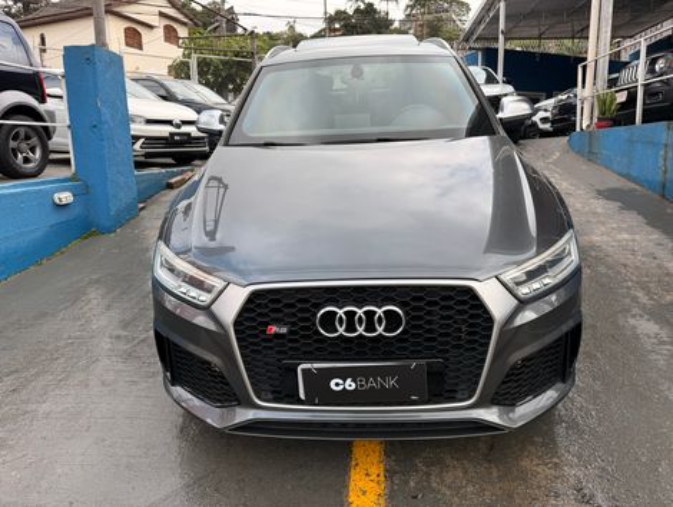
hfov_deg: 71.5
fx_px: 467
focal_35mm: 24
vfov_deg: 56.9
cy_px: 254
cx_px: 336
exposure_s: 1/1770
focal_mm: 6.76
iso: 80
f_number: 1.78
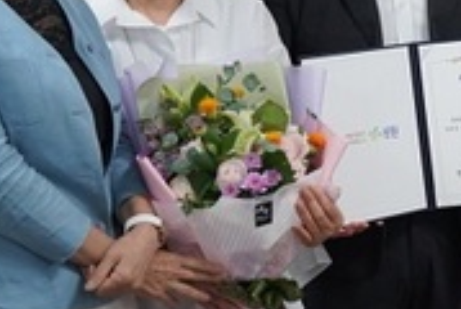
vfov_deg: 13.7
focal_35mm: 100
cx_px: 621
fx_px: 1283
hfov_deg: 18.7
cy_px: 148
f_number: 4
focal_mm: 28
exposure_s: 1/160
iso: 1250
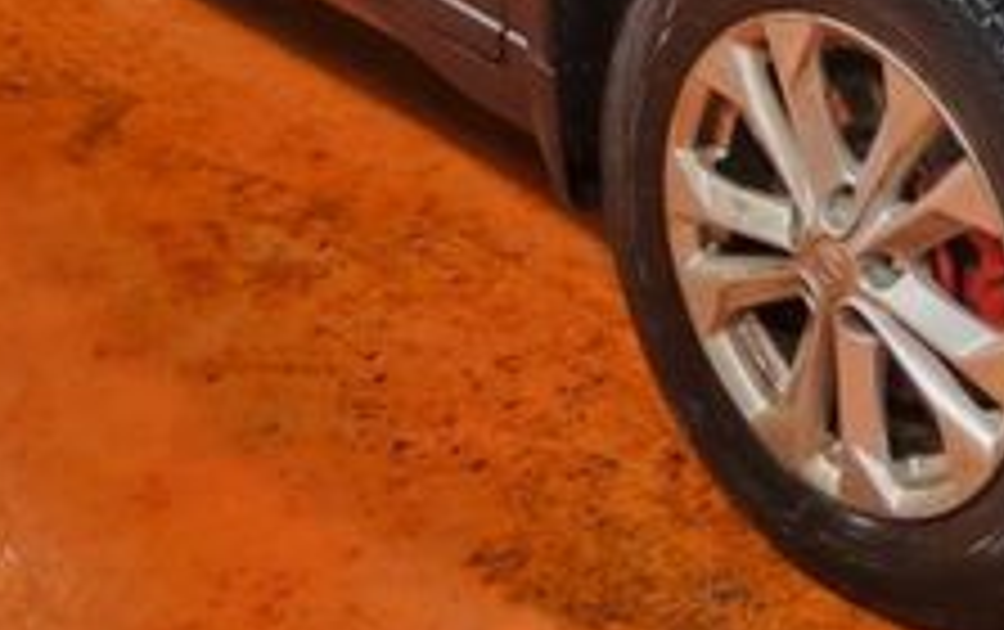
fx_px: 2027
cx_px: 1018
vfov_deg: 16.1
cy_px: -328
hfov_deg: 26.3
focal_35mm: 74
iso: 500
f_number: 2
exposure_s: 1/50
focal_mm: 3.08
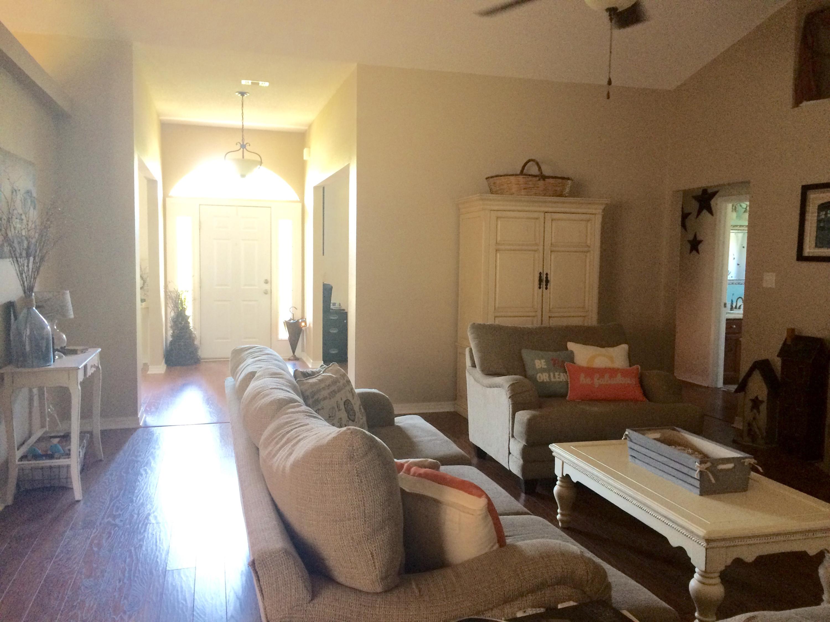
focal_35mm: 29
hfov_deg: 61.7
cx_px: 415
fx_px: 695
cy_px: 311
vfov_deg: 48.2
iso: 125
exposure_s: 1/30
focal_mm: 4.15
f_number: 2.2
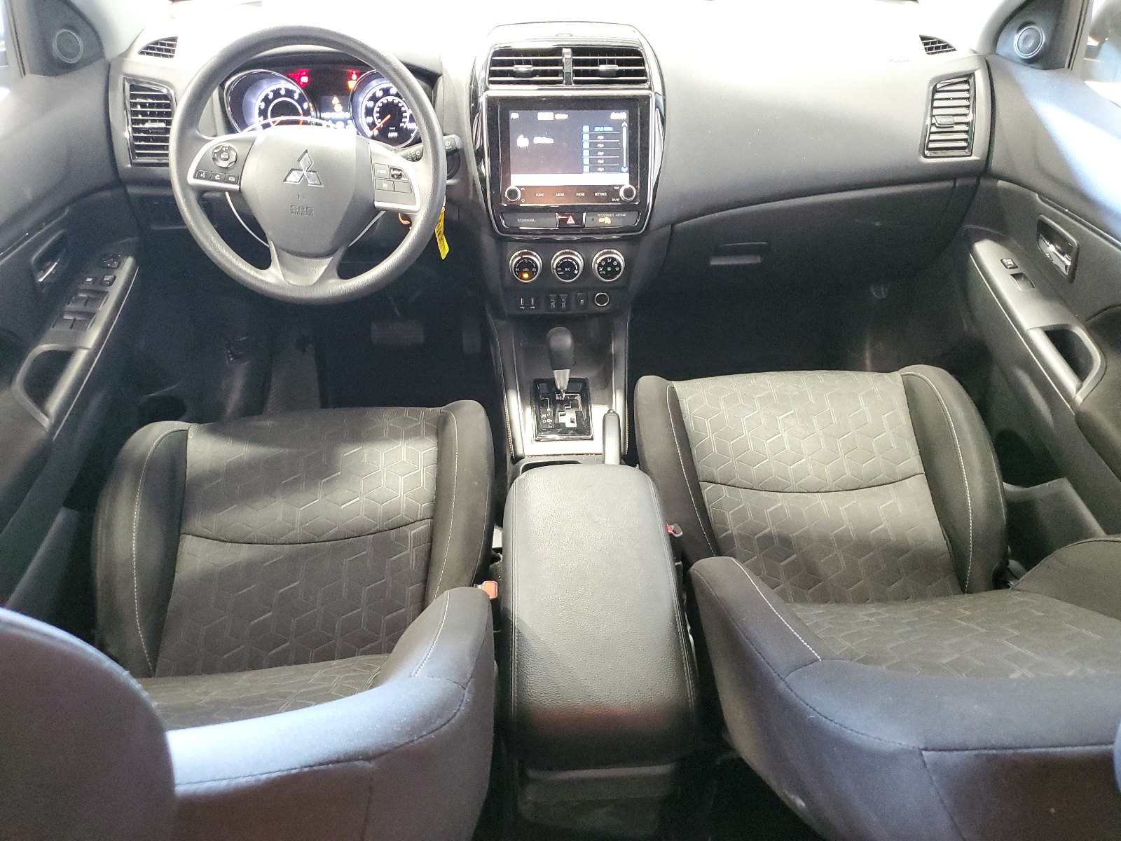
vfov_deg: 53.1
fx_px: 842
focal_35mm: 26
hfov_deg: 67.3
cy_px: 420
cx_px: 560
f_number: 1.5
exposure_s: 1/17
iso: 613
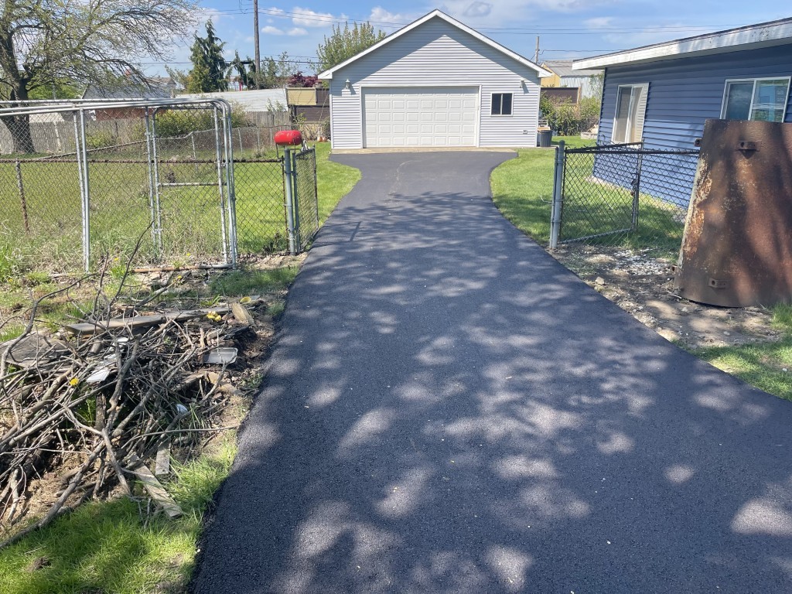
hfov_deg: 69.4
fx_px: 572
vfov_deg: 54.9
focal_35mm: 25
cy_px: 297
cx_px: 396
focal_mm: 5.1
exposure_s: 1/1109
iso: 32
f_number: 1.6
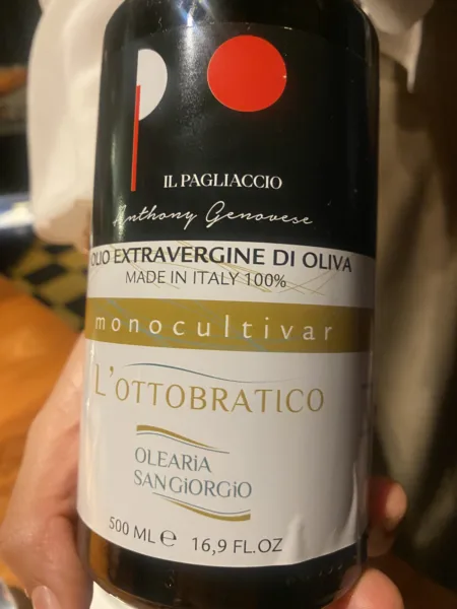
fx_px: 440
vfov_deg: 69.4
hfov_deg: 54.9
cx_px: 228
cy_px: 304
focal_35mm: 25
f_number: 1.8
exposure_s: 1/36
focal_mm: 4.25
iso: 500
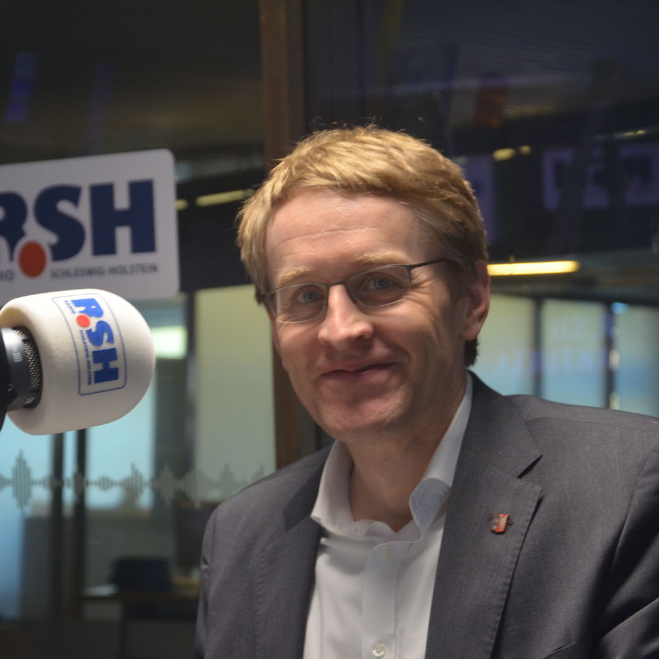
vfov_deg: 17.9
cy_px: 328
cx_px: 277
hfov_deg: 17.9
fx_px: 2089
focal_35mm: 97
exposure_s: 1/60
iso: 720
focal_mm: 50
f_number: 5
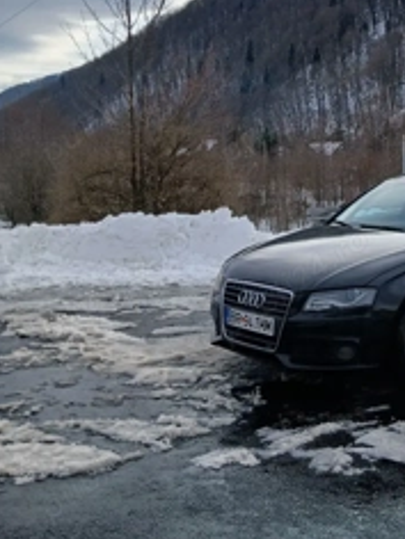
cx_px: 339
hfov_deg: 31.8
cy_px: 135
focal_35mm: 44
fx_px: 686
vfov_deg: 41.7
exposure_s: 1/625
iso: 20
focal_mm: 3.98
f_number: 1.8
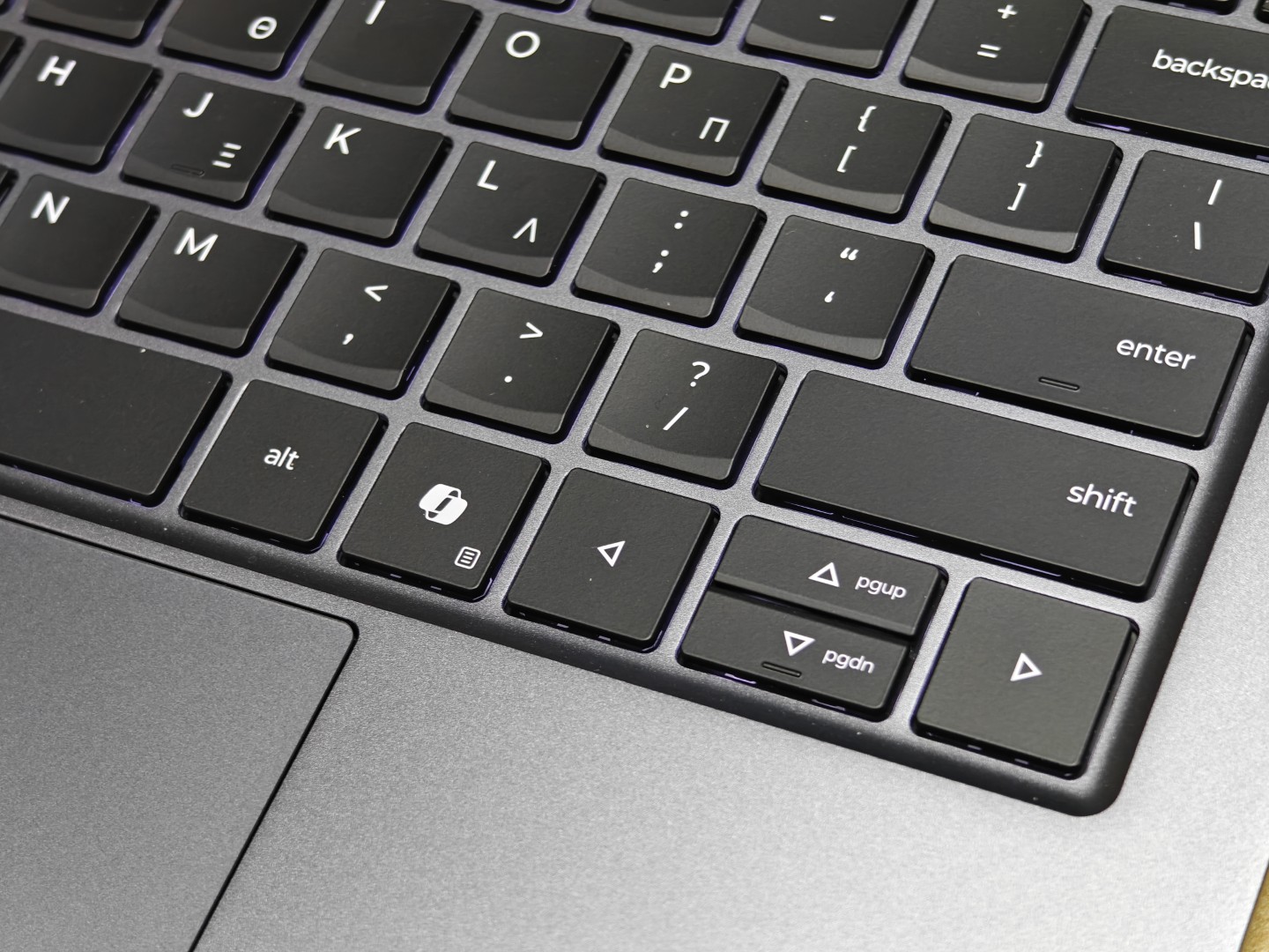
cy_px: 476
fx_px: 2566
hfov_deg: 27.8
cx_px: 634
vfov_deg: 21.0
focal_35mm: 70
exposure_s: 1/50
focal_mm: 13.3
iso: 640
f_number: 2.6
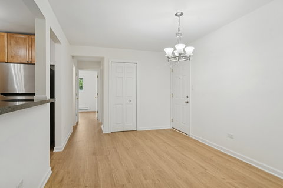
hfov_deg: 90.0
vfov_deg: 67.4
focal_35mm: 18
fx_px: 141
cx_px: 142
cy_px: 94
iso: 200
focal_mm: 12
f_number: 8
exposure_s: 1/8
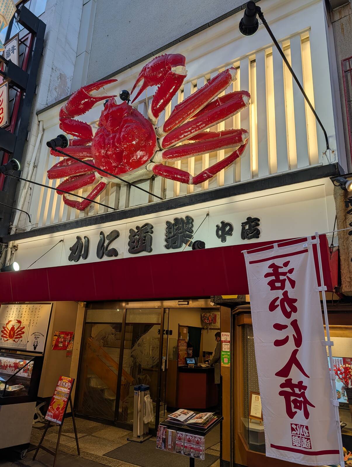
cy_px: 234
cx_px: 176
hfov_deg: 56.9
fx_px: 325
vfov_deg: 71.5
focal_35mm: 24
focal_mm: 6.9
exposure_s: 1/161
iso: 21
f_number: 1.68
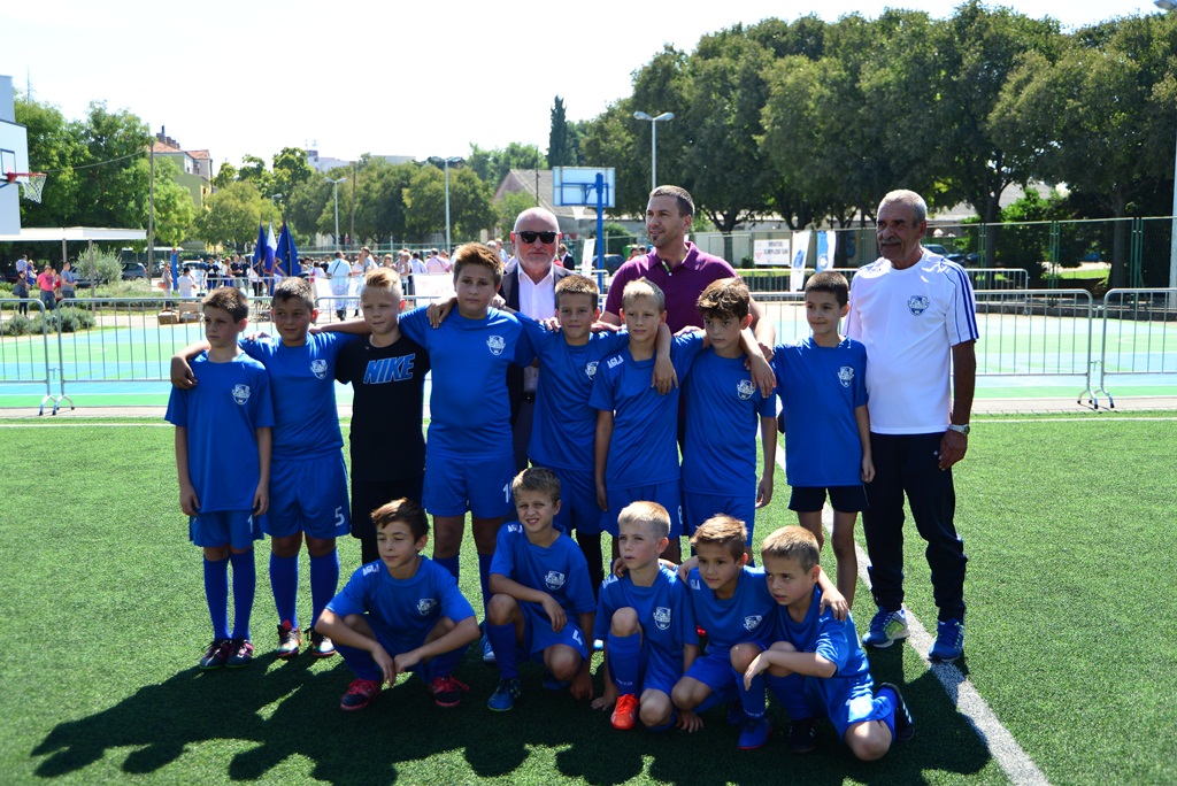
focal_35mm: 40
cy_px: 393
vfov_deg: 33.4
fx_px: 1308
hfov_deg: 48.4
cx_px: 588
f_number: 4.2
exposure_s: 1/640
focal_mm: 40
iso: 200
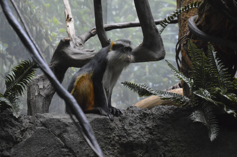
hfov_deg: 12.5
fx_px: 1085
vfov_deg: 8.3
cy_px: 78
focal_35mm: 165
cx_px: 118
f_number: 5.6
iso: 3200
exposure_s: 1/125
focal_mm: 110
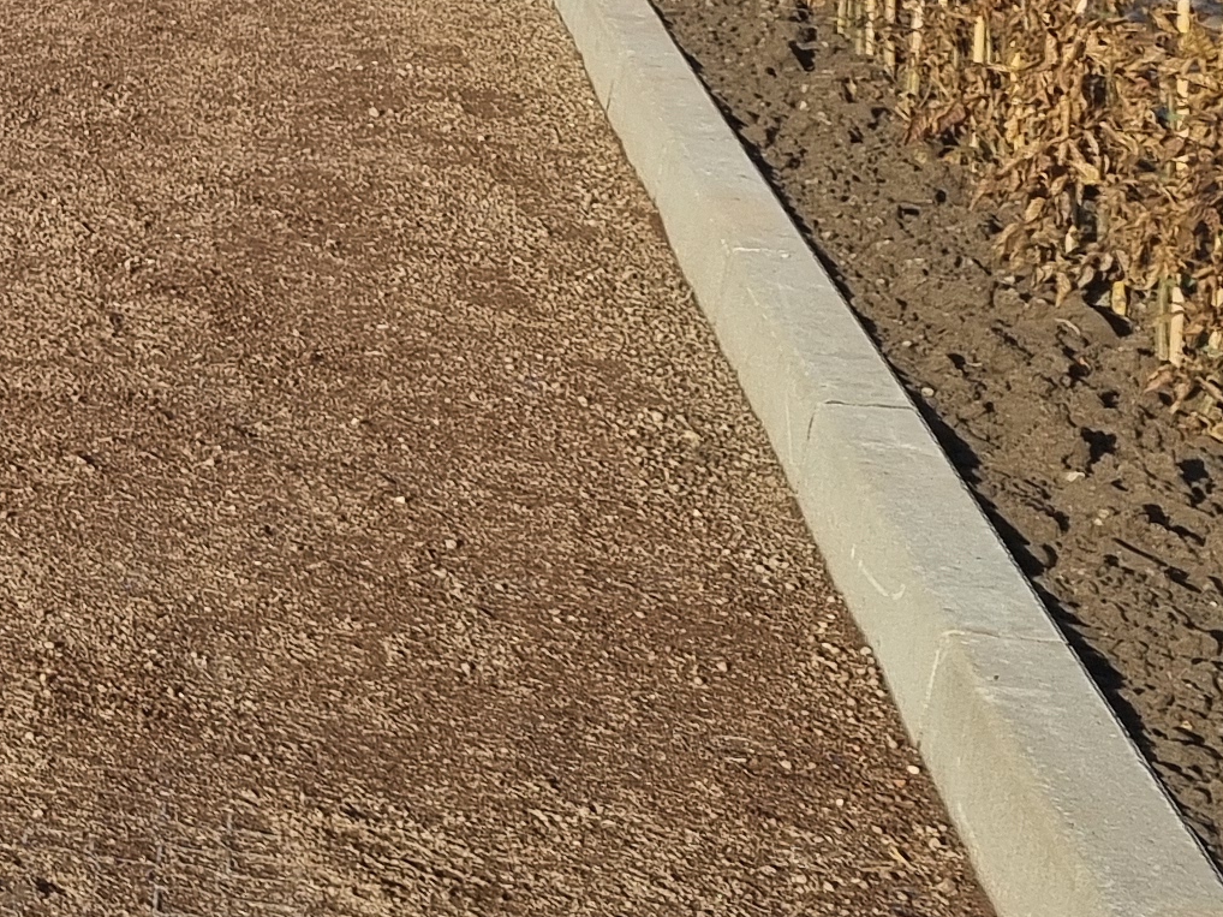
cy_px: -483
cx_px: -1104
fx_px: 3638
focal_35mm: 103
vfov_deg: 13.5
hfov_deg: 15.7
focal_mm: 5.4
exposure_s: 1/1380
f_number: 1.8
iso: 50
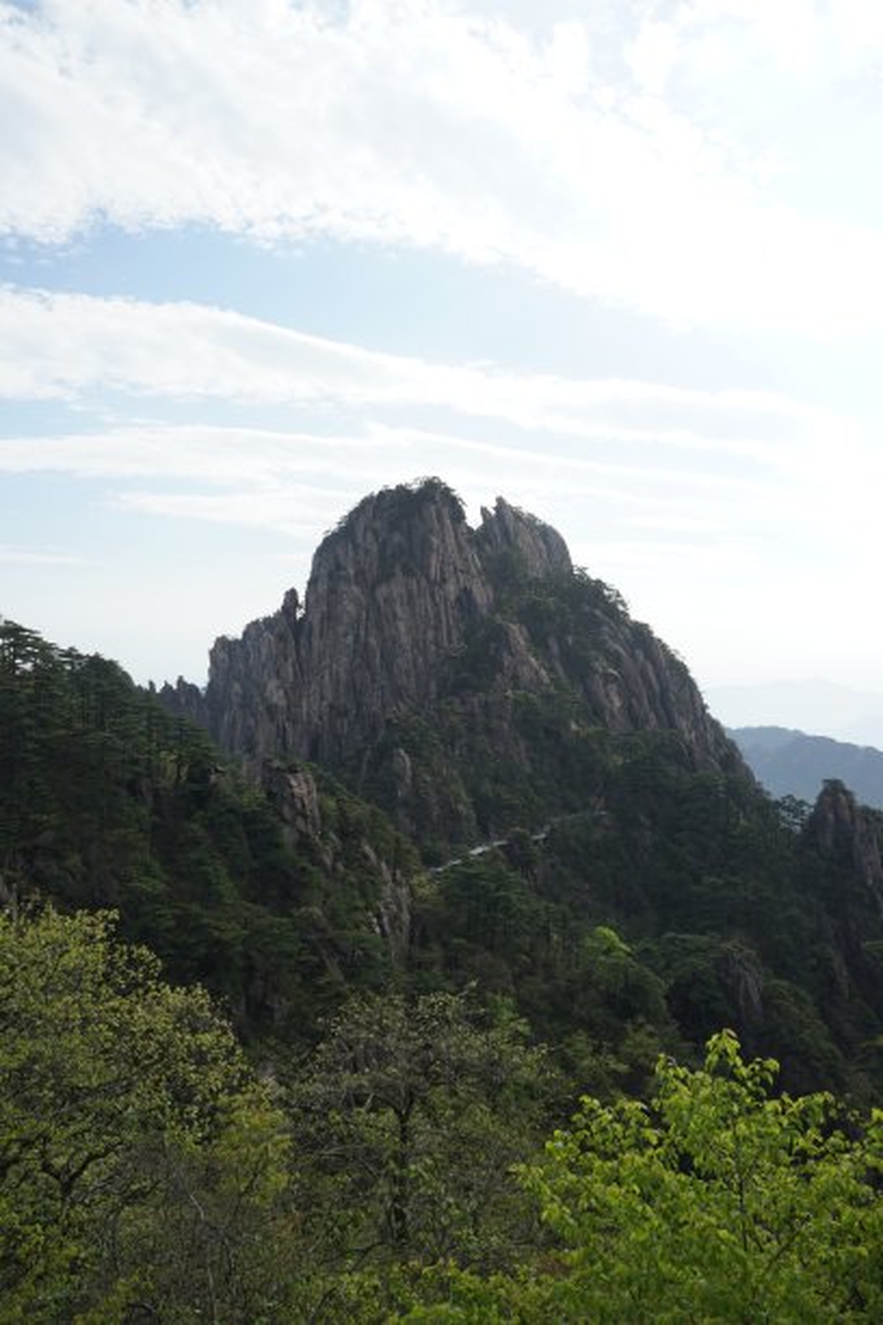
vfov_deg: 65.5
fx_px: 1030
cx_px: 442
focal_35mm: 28
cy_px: 662
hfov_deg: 46.4
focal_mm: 28
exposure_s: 1/100
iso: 100
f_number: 13
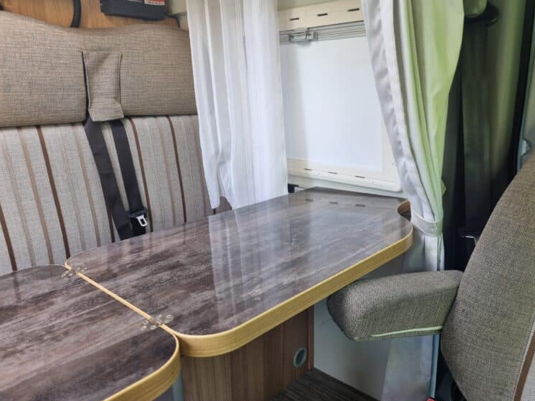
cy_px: 203
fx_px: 417
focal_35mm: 27
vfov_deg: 51.4
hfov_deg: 65.3
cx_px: 275
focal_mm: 5.4
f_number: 1.8
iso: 100
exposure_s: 1/100
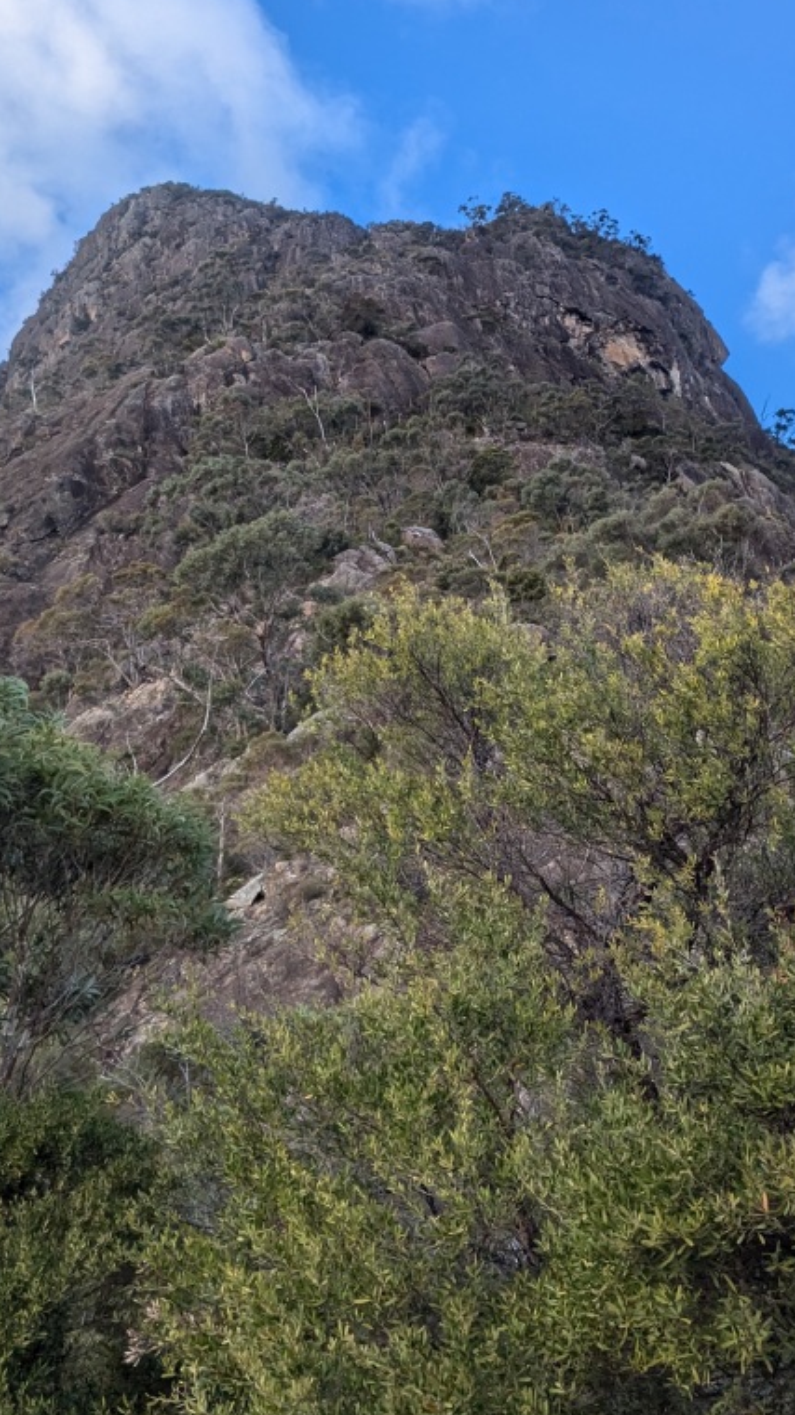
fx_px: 1500
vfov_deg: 50.0
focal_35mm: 40
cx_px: 407
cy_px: 535
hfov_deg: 29.7
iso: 53
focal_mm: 4.38
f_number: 1.73
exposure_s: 1/899
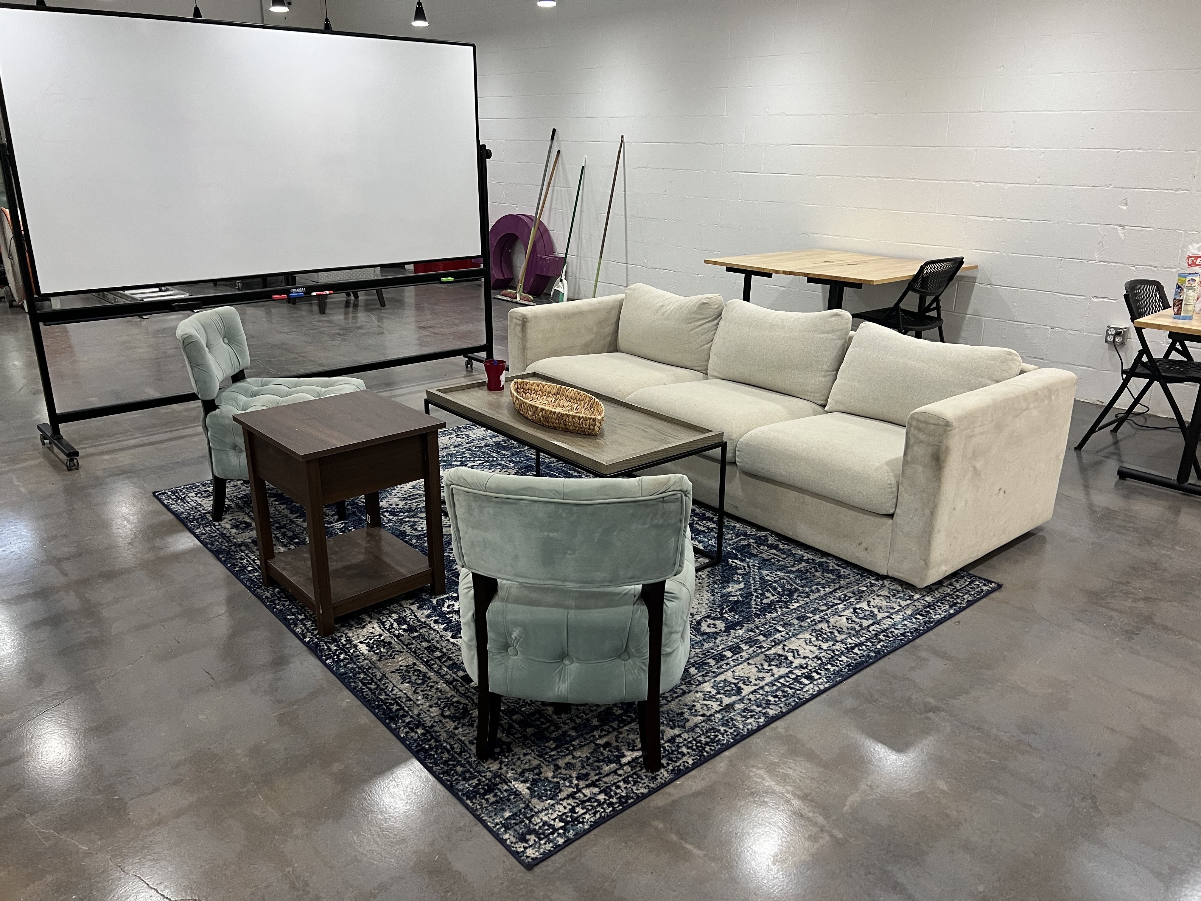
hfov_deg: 67.3
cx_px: 600
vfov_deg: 53.1
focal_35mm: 26
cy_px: 450
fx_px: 902
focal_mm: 5.7
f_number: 1.5
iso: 160
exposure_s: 1/60
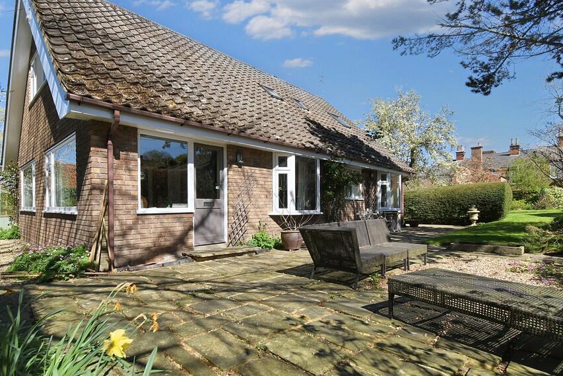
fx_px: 282
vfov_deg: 67.2
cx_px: 259
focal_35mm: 18
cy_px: 208
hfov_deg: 89.8
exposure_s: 1/250
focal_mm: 10
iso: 100
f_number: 8
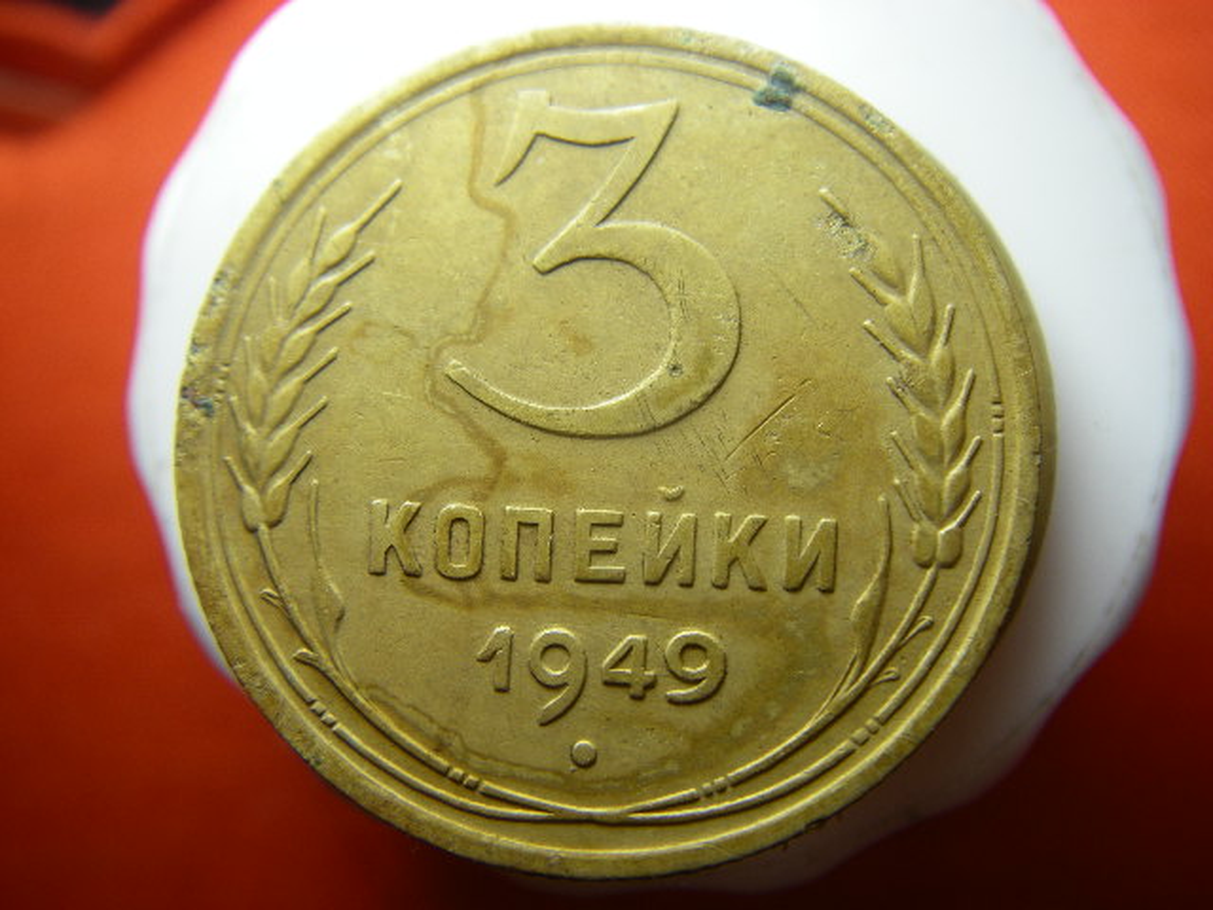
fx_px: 1332
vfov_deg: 37.7
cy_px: 455
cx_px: 606
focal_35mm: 38
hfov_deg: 49.0
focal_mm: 6.3
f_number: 3.3
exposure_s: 1/100
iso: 64
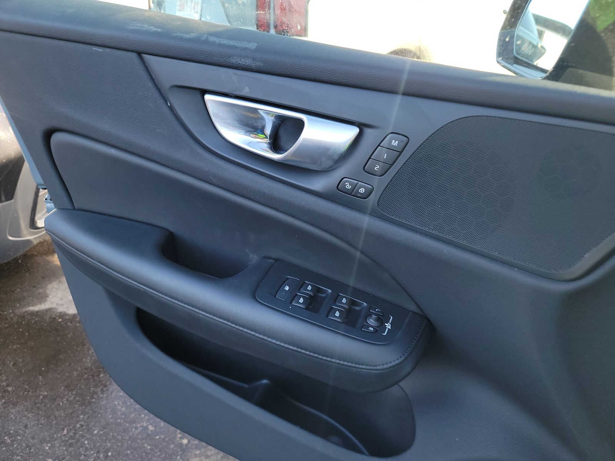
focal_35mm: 24
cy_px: 230
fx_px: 426
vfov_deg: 56.8
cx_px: 308
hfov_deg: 71.6
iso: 69
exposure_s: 1/59
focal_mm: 6.7
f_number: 1.8
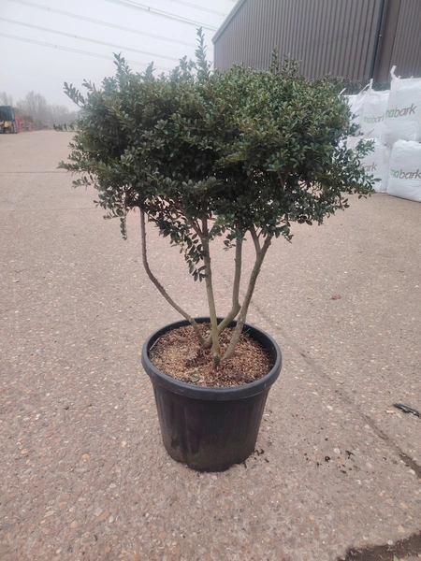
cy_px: 280
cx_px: 210
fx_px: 389
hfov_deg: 56.8
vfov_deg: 71.6
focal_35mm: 24
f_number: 1.75
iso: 128
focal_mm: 5.25
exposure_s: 1/100
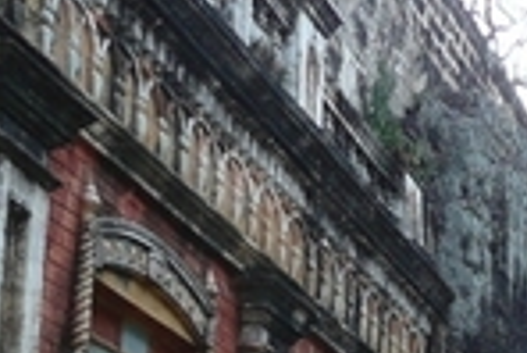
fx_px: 1729
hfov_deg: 14.8
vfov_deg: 11.2
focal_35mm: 118
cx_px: 993
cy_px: 535
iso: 100
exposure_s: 1/125
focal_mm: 4.6
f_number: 3.3
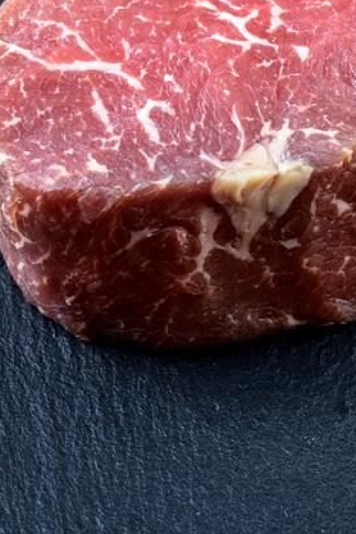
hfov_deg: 7.5
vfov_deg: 11.0
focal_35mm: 184
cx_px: 286
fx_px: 2729
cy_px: -35
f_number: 9
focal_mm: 50
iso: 100
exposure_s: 1/160
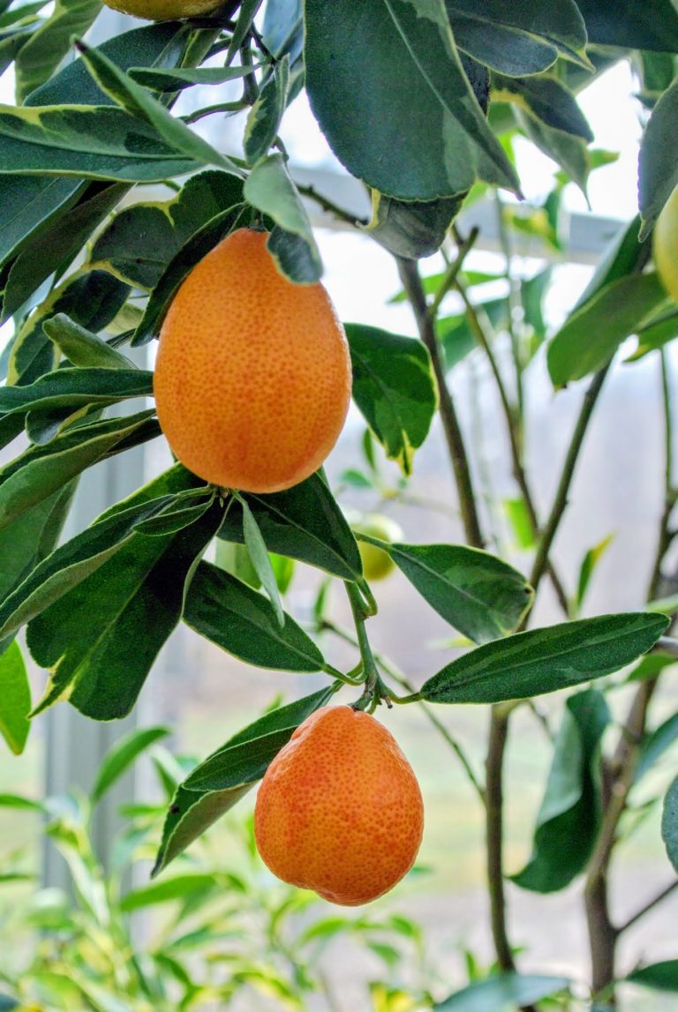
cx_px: 339
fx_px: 1464
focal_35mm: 52
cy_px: 506
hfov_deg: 26.1
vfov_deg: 38.1
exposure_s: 1/125
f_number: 5.6
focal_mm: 19.6
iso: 110
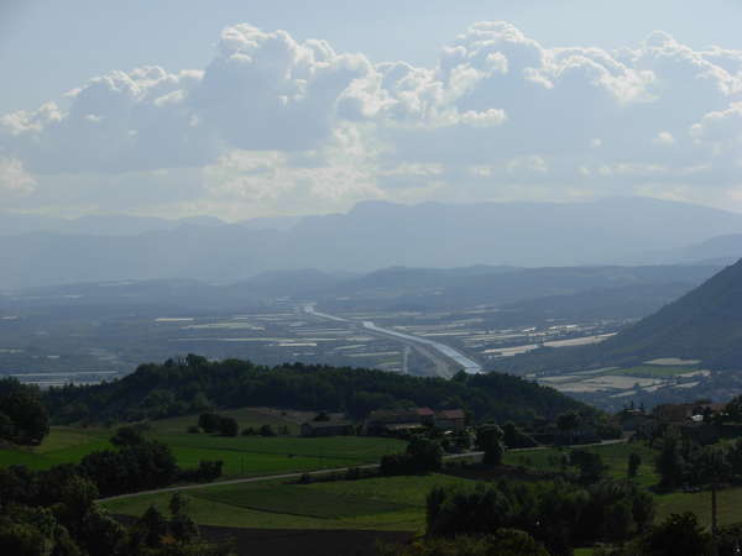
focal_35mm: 104
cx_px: 371
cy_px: 278
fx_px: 2229
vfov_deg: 14.2
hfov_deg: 18.9
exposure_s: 1/966
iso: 79
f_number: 6.8
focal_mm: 17.2
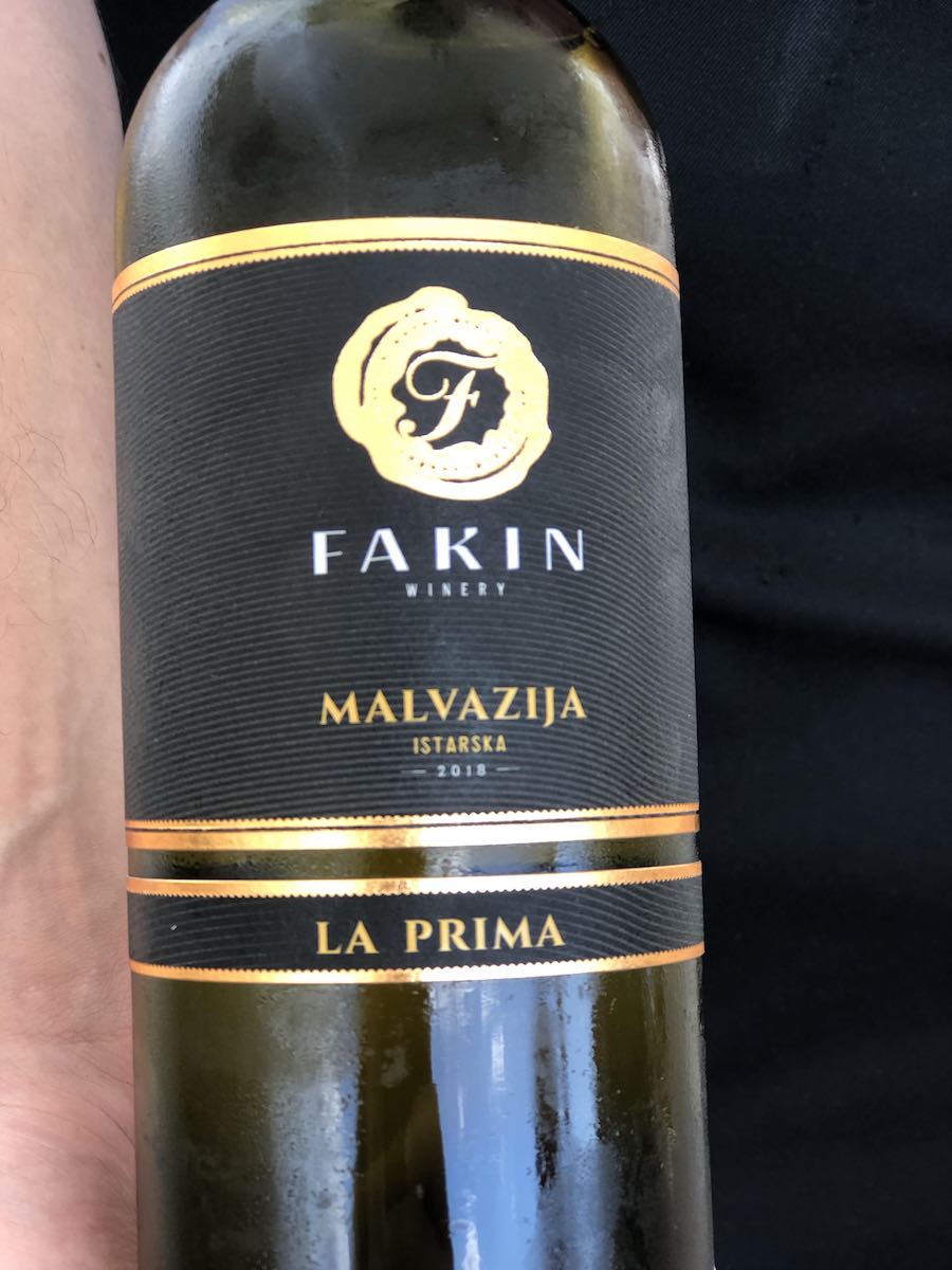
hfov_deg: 25.7
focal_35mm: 57
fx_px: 2090
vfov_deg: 33.8
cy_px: 635
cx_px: 476
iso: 25
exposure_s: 1/40
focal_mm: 6.6
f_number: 2.8
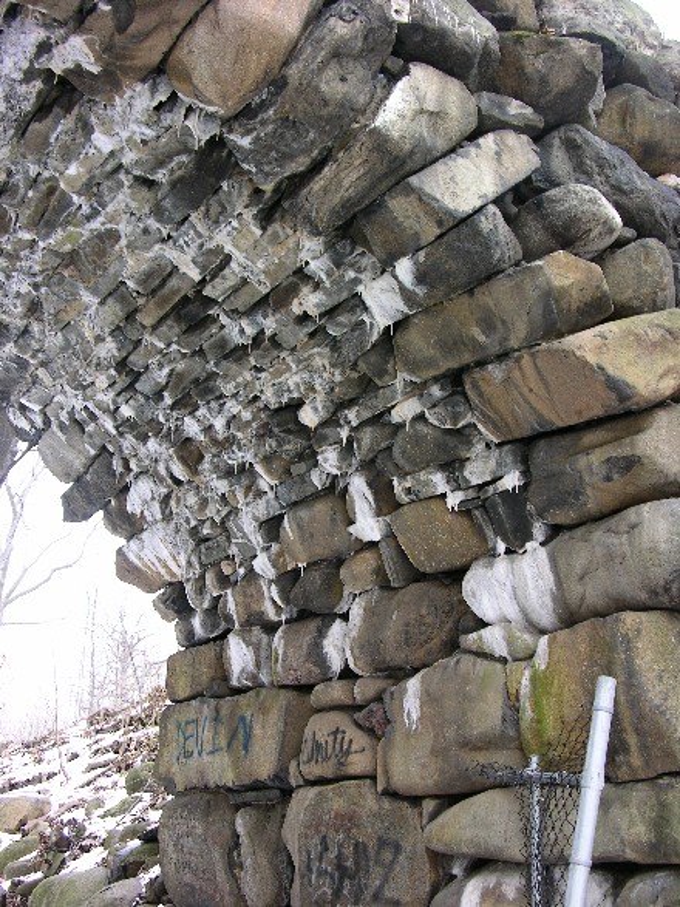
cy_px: 454
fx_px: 917
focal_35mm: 35
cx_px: 340
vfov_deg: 52.6
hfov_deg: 40.7
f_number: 3.5
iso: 50
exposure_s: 1/32.3
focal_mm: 8.9
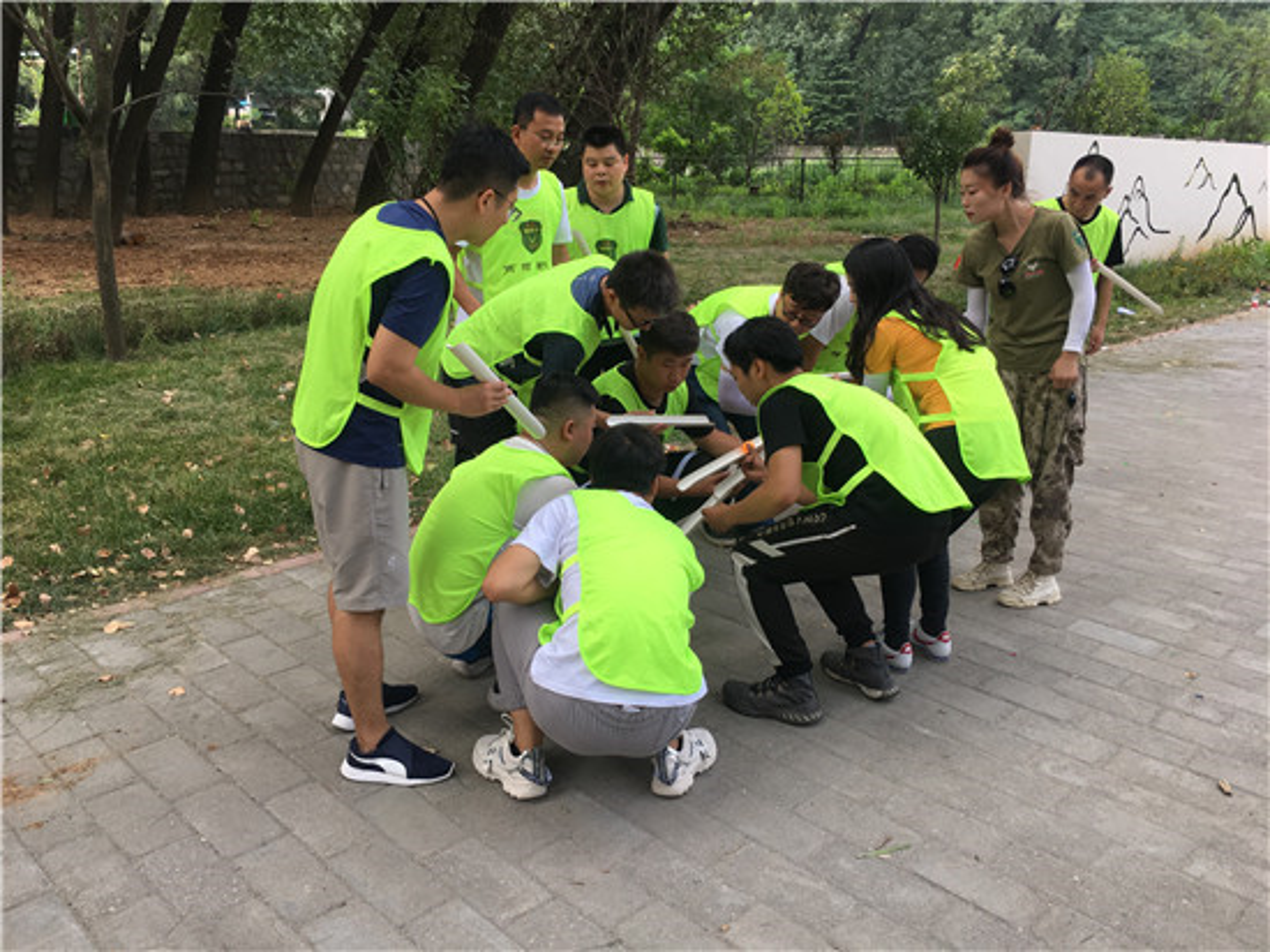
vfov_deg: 48.2
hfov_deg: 61.7
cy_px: 476
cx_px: 635
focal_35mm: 29
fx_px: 1063
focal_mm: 4.15
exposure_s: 1/298
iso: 25
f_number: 2.2
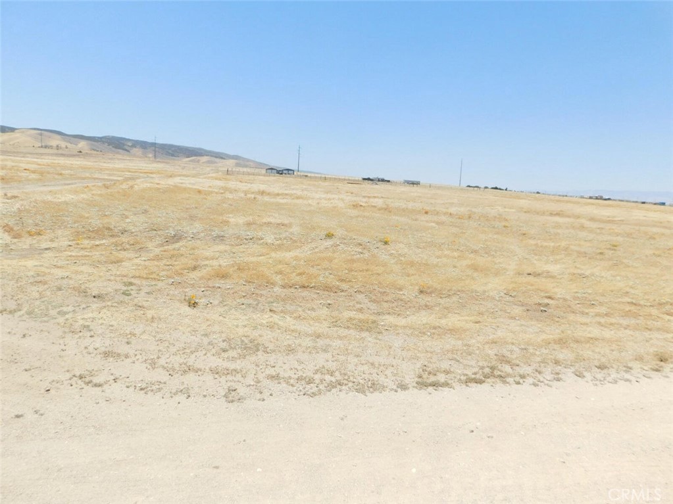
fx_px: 447
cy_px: 252
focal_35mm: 23
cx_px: 336
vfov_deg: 58.9
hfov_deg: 73.9
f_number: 6
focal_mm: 4
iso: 125
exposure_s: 1/500
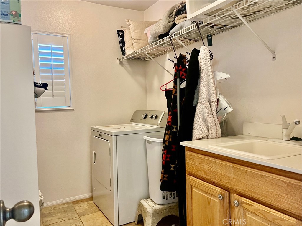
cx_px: 151
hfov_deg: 67.3
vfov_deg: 53.0
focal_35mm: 26
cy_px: 113
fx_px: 227
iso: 400
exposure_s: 1/40
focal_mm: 5.7
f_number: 1.5
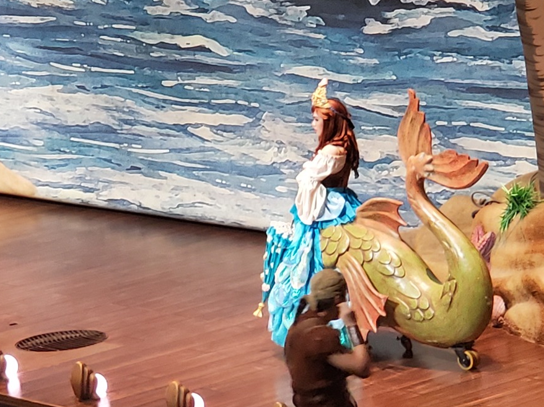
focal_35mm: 64
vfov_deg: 22.9
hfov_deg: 30.3
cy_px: 237
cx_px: 297
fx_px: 1006
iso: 320
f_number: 2.4
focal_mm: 6
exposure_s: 1/30
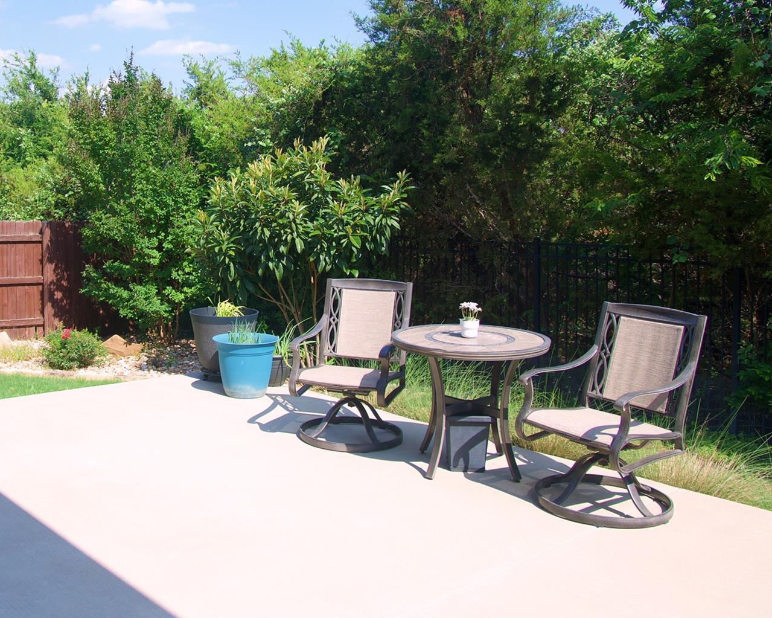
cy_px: 211
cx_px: 228
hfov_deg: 49.0
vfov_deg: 40.7
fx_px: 822
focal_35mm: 36
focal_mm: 16
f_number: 5.6
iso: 100
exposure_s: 1/200
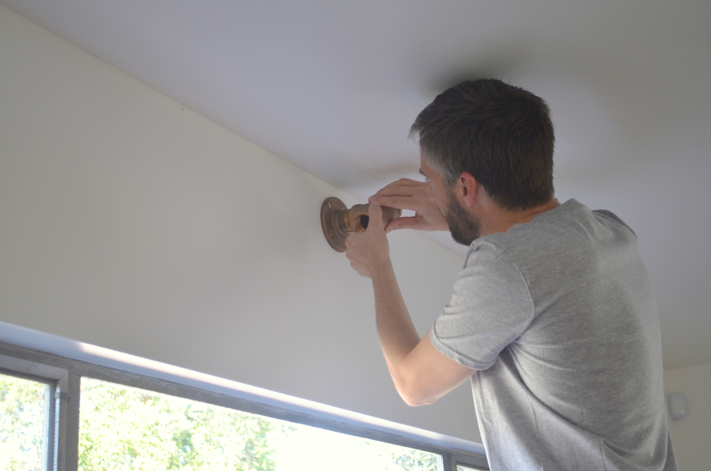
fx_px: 1064
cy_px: 236
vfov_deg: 25.0
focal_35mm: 54
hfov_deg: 36.9
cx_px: 356
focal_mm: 36
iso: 400
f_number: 5
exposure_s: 1/50
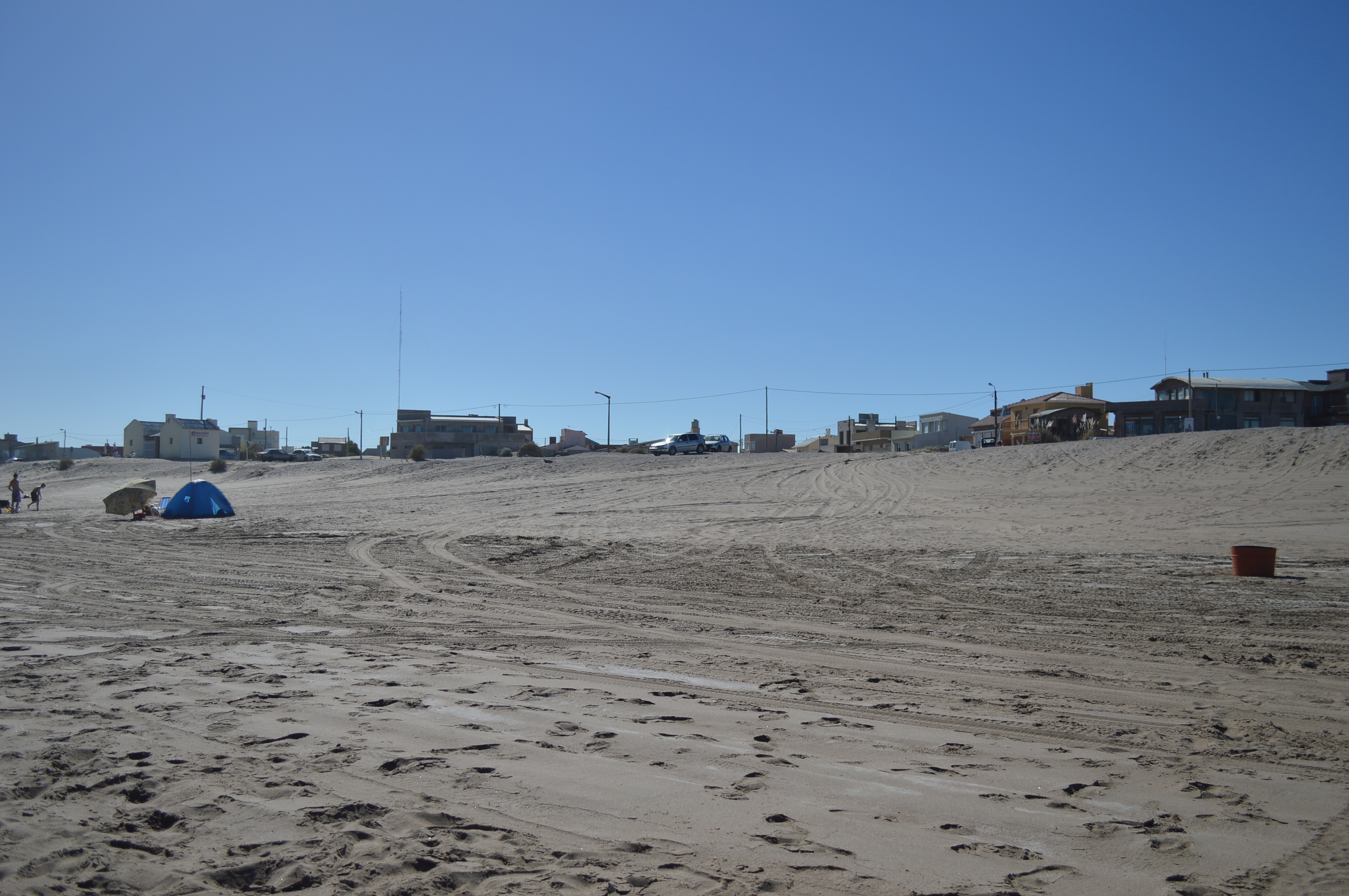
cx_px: 674
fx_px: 1235
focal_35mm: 33
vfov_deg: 39.9
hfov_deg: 57.3
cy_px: 448
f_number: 4
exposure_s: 1/2500
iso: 100
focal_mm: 22
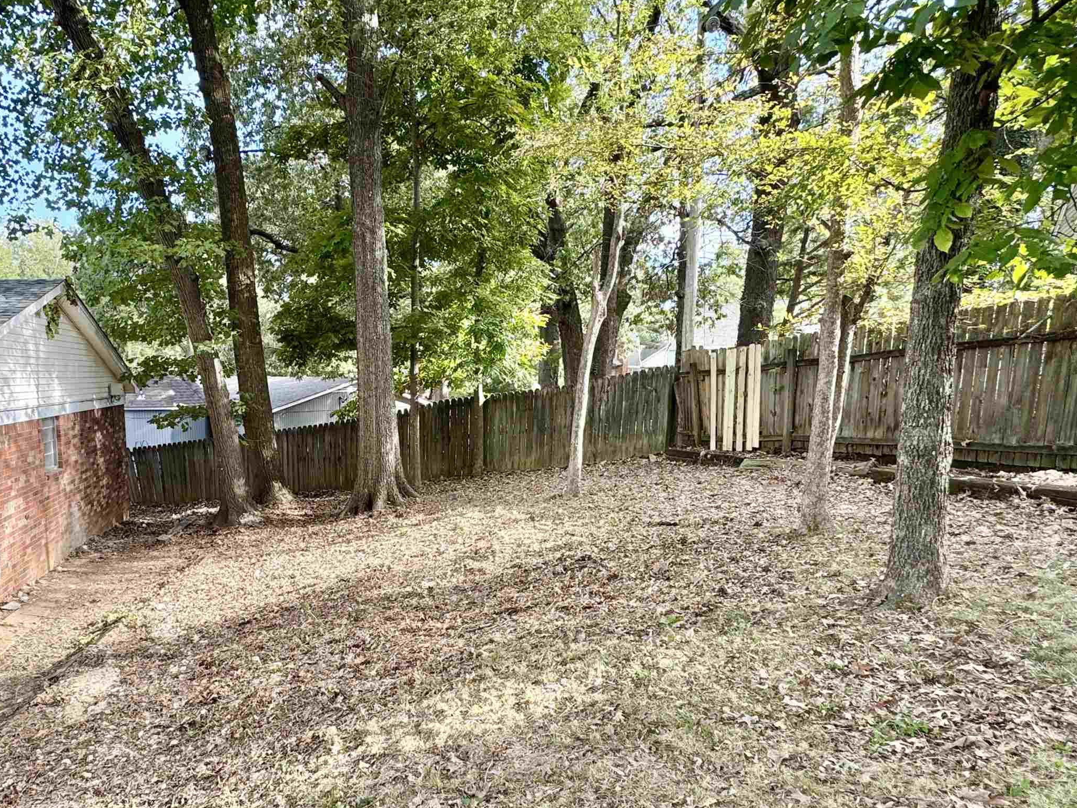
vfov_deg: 63.0
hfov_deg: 76.9
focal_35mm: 21
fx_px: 653
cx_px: 373
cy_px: 476
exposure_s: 1/133
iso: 40
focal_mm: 2.22
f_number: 2.2
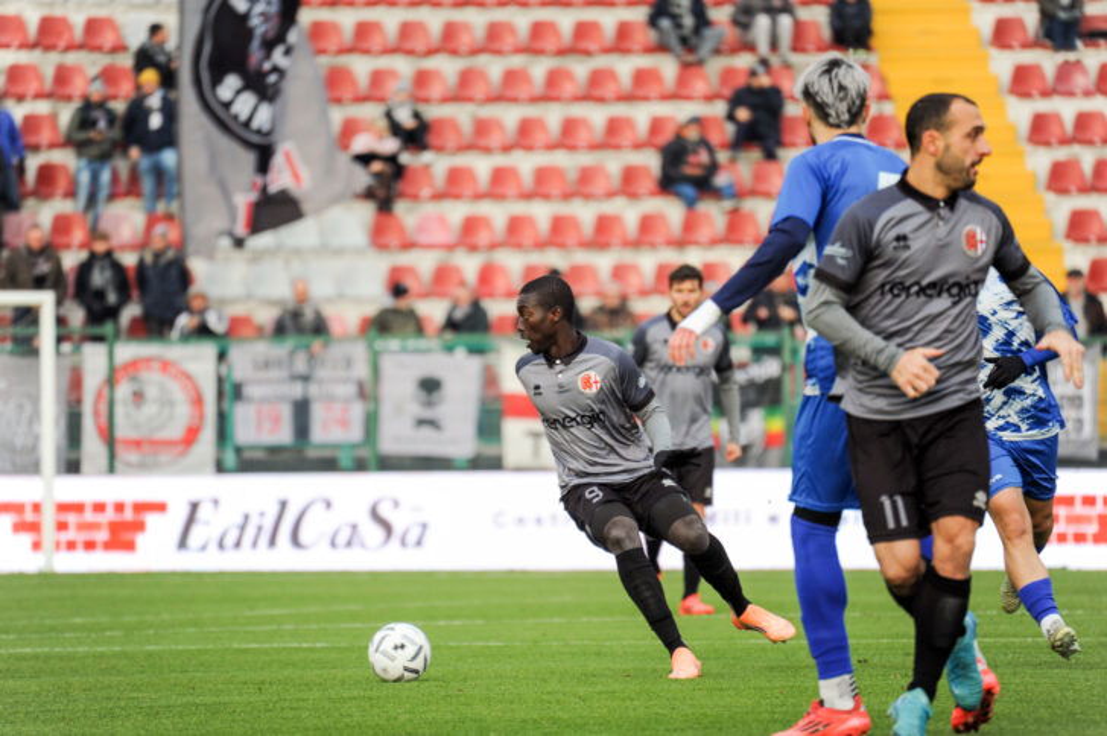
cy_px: 368
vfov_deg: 3.4
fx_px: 12289
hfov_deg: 5.2
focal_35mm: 400
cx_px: 554
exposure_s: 1/800
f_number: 6.3
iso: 1000
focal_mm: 400
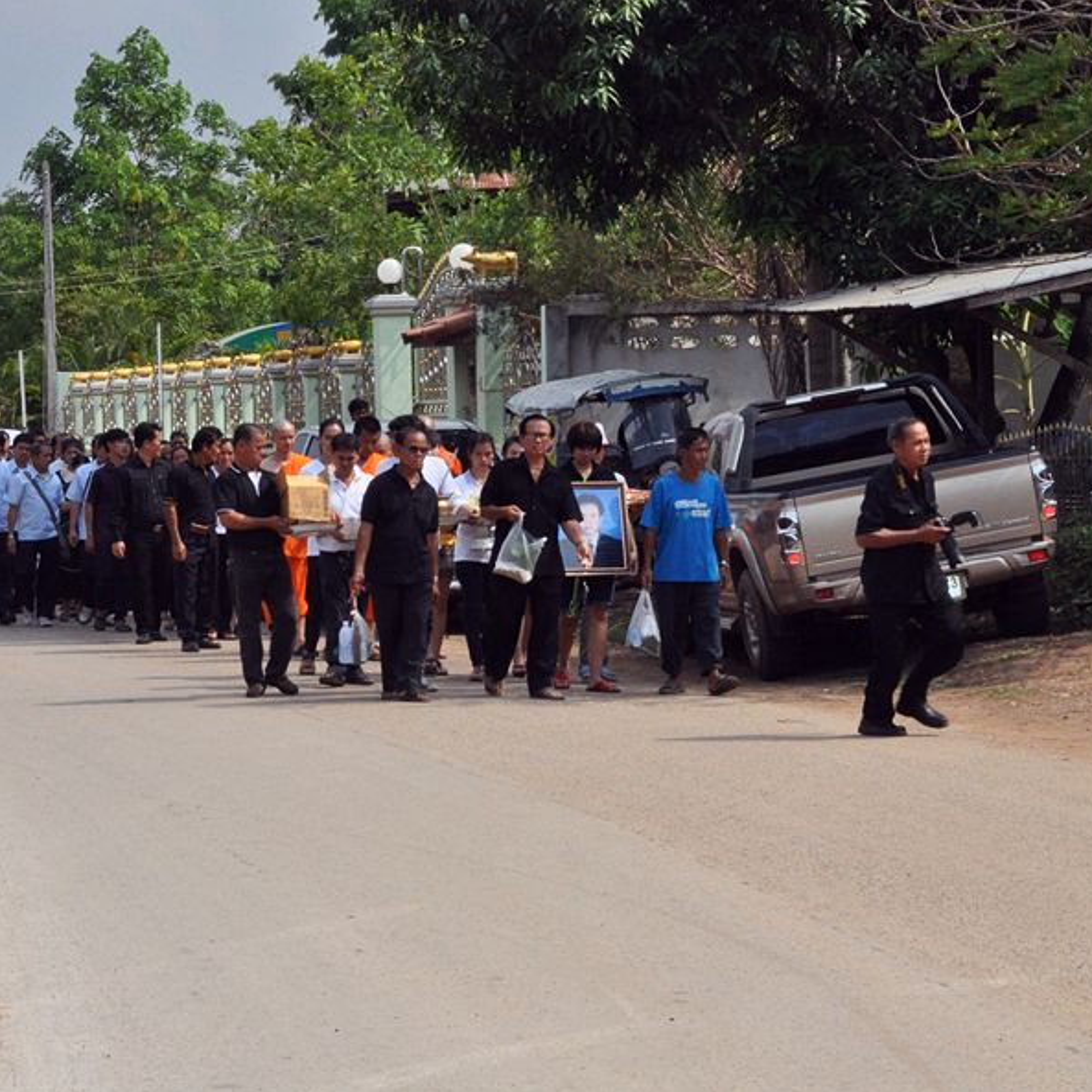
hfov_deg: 13.8
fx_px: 4484
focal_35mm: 126
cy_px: 547
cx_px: 295
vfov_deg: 13.9
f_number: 32
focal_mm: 65
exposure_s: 1/200
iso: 1600
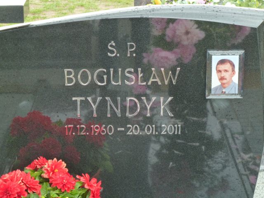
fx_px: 793
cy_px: 99
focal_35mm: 104
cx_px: 132
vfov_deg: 14.2
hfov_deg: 18.9
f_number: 4.3
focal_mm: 17
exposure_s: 1/50
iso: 200
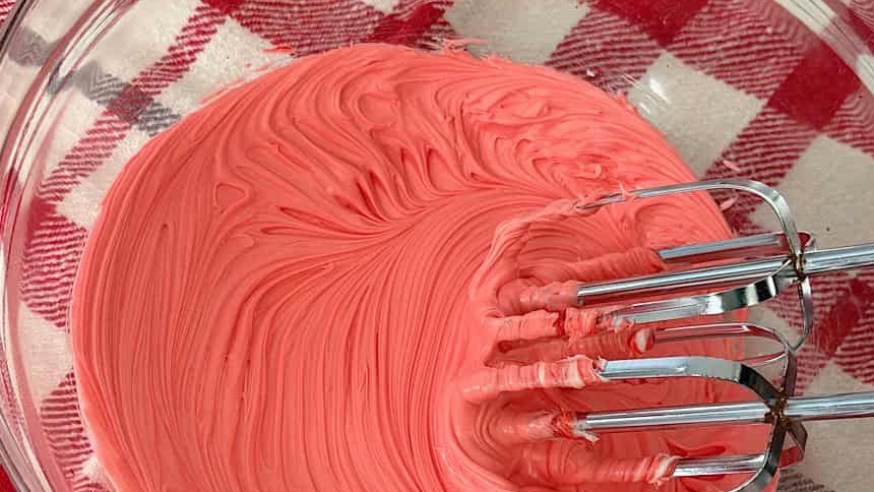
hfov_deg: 29.0
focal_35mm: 73
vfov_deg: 16.4
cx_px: 433
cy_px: 376
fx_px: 1692
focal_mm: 6.8
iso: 200
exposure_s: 1/60
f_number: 1.8
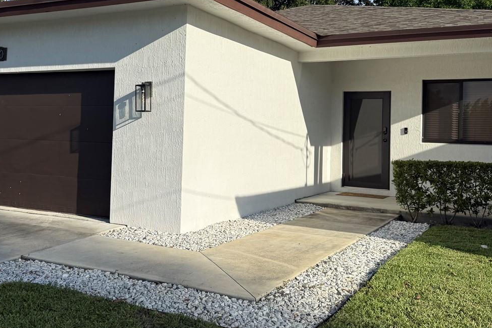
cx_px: 181
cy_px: 120
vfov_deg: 32.4
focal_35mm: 41
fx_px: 560
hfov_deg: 46.9
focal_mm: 6.76
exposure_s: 1/5714
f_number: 1.78
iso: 80
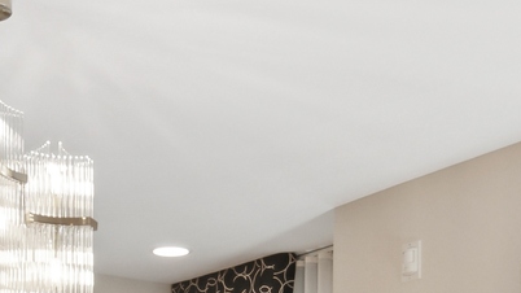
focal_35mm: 76
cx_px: 189
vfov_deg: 13.9
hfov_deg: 27.8
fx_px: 1050
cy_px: 546
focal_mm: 12
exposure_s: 1/50
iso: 200
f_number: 8
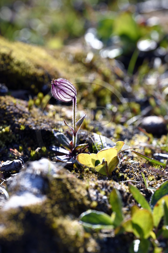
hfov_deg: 6.9
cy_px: 126
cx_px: 84
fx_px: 1399
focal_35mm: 200
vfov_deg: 10.3
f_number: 8
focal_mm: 200
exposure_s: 1/200
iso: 200
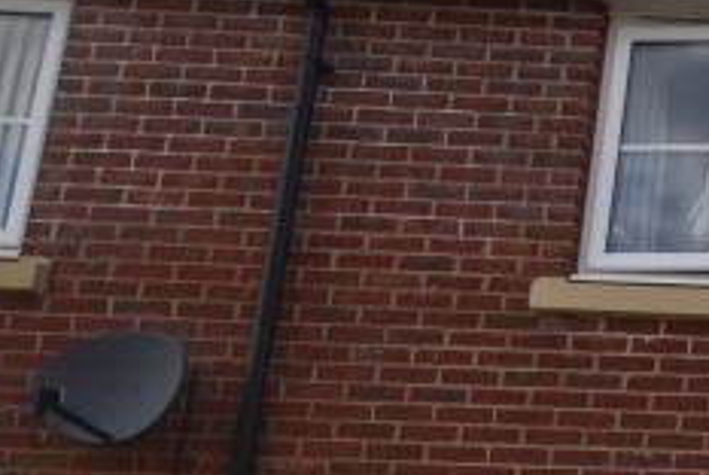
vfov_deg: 16.6
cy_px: 565
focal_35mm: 79
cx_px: 1357
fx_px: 1558
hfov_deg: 18.5
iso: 100
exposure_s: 1/250
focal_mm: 12
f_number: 8
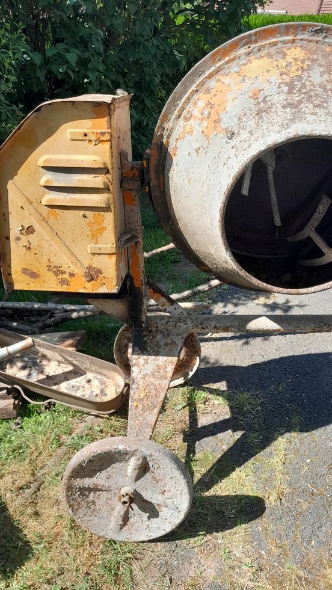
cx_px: 211
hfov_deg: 38.7
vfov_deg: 64.3
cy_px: 298
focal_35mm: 30
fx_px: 469
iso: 40
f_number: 1.8
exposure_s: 1/258
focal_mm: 4
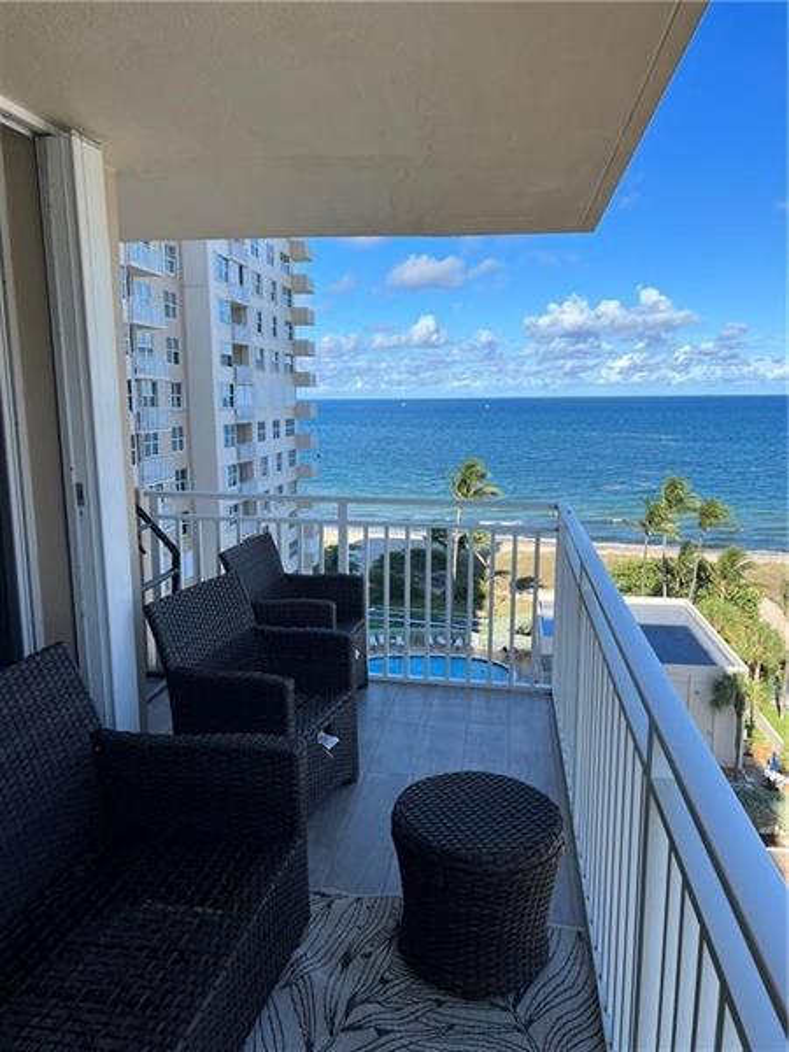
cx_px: 394
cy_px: 526
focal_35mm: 26
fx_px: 790
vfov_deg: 67.3
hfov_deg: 53.1
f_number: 1.5
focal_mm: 5.7
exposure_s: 1/2299
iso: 50
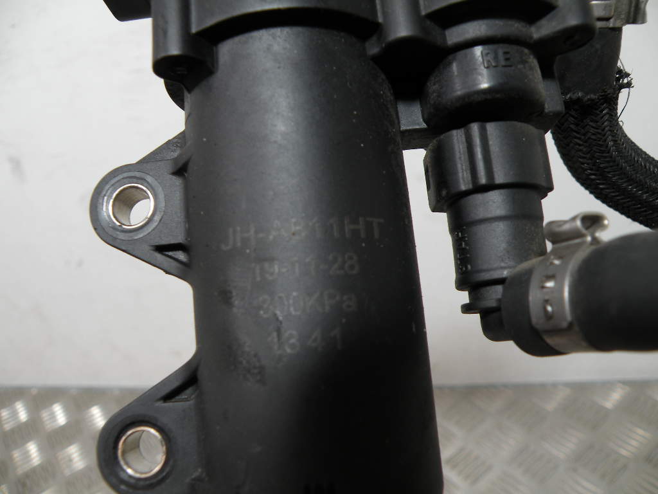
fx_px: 513
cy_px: 247
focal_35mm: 27
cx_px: 329
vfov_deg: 51.4
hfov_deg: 65.3
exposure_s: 1/70.6
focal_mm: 4.7
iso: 64
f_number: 3.2
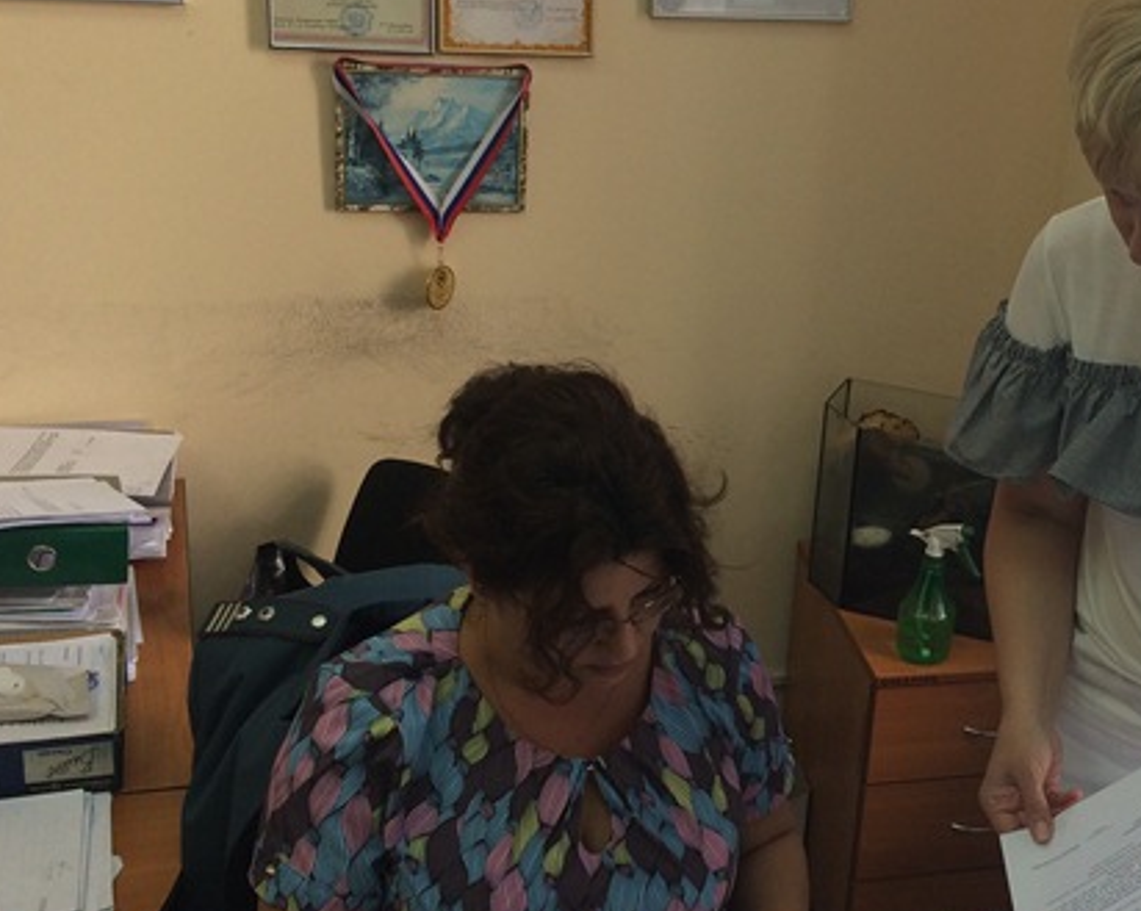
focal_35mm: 55
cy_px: 410
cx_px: 955
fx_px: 1856
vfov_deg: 27.6
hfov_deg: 32.9
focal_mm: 4.15
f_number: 2.2
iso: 40
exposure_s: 1/100
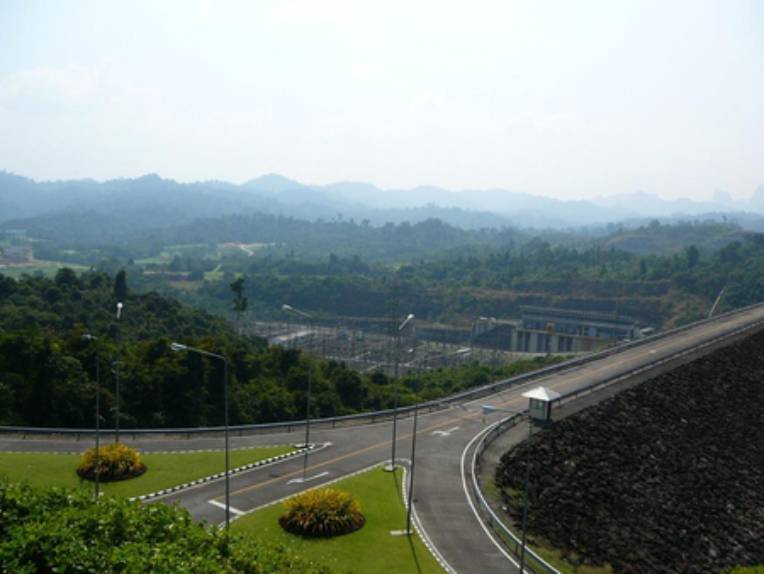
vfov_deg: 40.7
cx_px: 382
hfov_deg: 52.6
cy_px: 287
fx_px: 773
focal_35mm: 35
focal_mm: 5.2
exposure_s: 1/800
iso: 80
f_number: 5
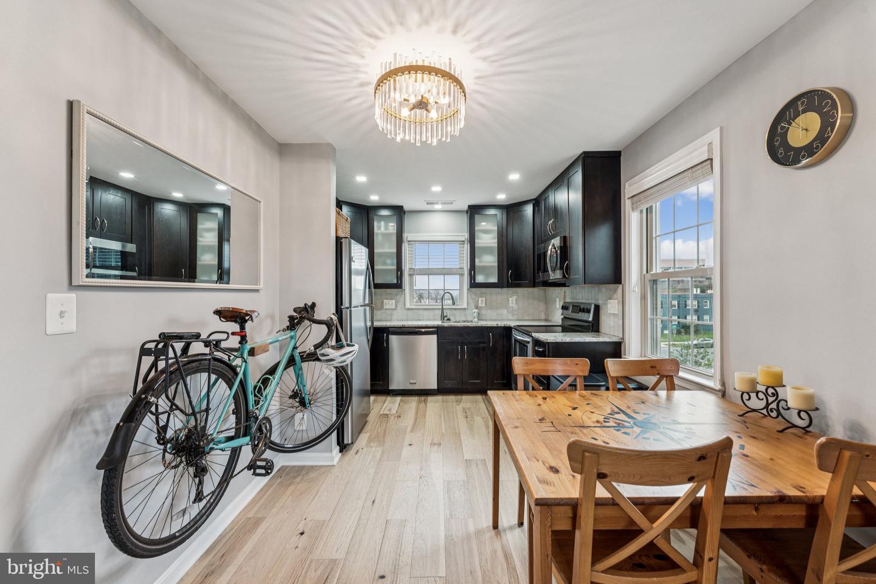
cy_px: 292
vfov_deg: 81.2
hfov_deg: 104.3
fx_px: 341
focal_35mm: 14
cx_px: 438
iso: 200
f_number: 8
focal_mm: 14
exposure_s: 1/13
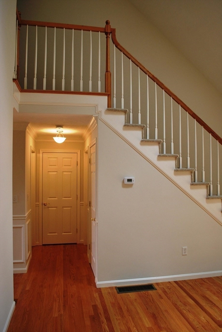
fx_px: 249
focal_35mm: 27
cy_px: 166
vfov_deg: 67.3
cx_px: 111
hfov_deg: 48.0
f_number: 4.5
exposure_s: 1/80
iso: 200
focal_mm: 18
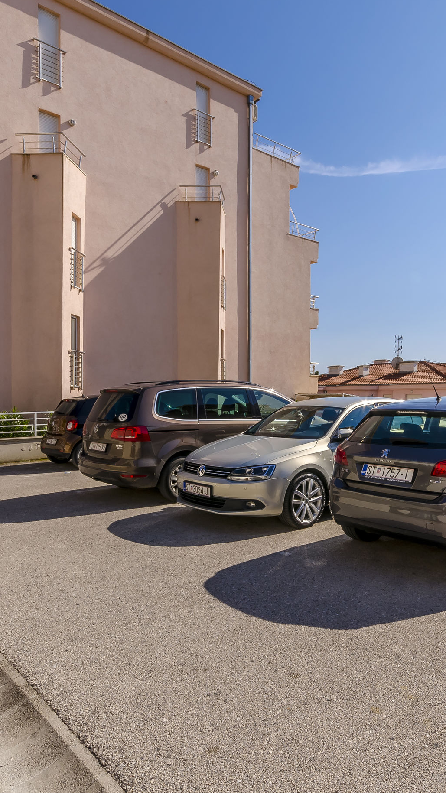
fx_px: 505
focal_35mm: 24
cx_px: 281
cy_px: 396
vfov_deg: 76.3
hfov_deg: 47.2
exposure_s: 1/250
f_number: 13
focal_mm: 10
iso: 100
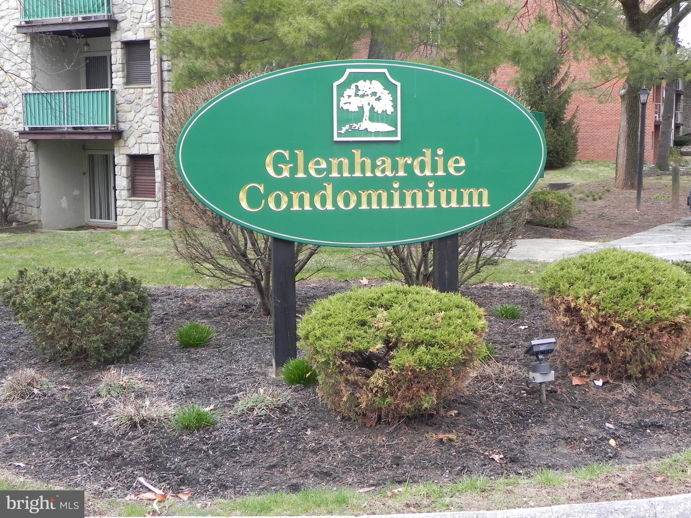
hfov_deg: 41.2
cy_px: 259
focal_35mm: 46
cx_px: 346
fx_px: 918
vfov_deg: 31.5
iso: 160
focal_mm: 8.2
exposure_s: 1/130
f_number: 4.5
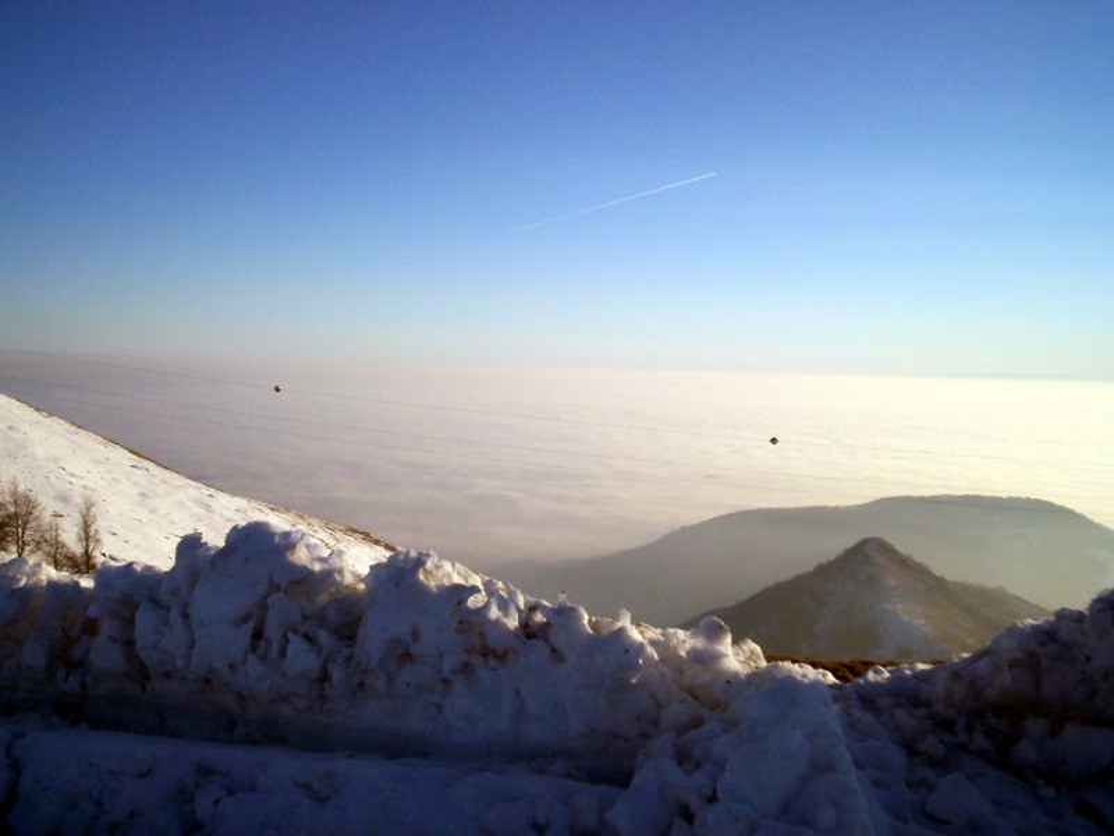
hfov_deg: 51.4
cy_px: 418
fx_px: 1159
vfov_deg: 39.7
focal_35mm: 36
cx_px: 557
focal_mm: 5.9
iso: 100
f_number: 4.5
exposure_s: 1/1053
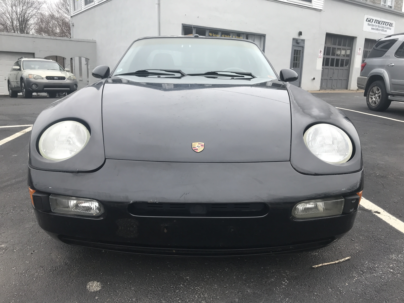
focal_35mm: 28
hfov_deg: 63.4
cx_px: 202
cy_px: 152
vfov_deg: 49.7
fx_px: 327
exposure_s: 1/553
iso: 20
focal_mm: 3.99
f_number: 1.8
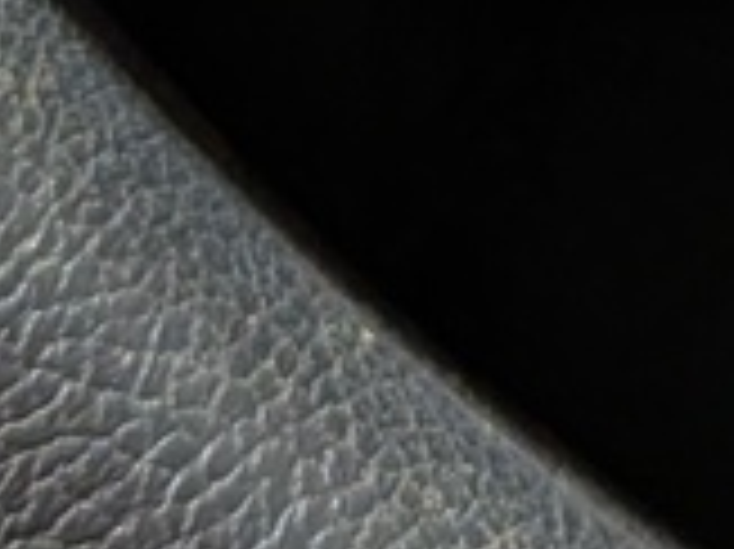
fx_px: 3199
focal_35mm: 151
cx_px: 829
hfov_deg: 12.8
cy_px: -1017
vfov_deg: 8.5
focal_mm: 4.53
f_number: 1.7
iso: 29
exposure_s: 1/50
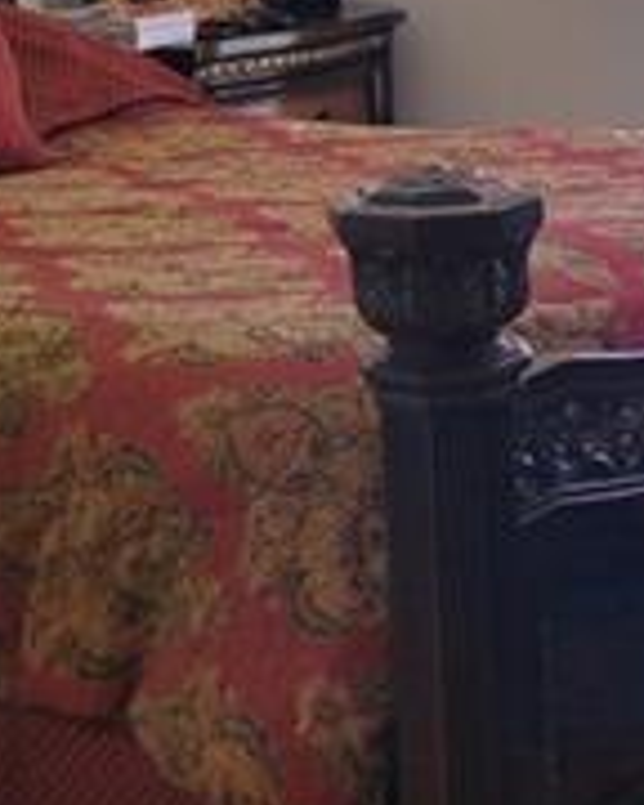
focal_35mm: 108
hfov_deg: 13.8
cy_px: 148
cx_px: 787
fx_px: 2573
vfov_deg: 17.6
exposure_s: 1/119
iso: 160
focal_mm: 5.4
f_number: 1.8
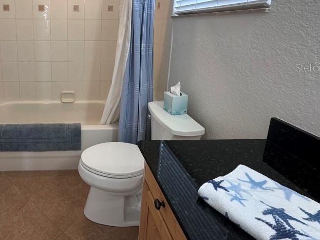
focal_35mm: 23
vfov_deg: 56.6
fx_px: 213
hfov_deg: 69.2
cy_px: 67
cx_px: 81
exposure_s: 1/120
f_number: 2.2
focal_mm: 2.22
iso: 250
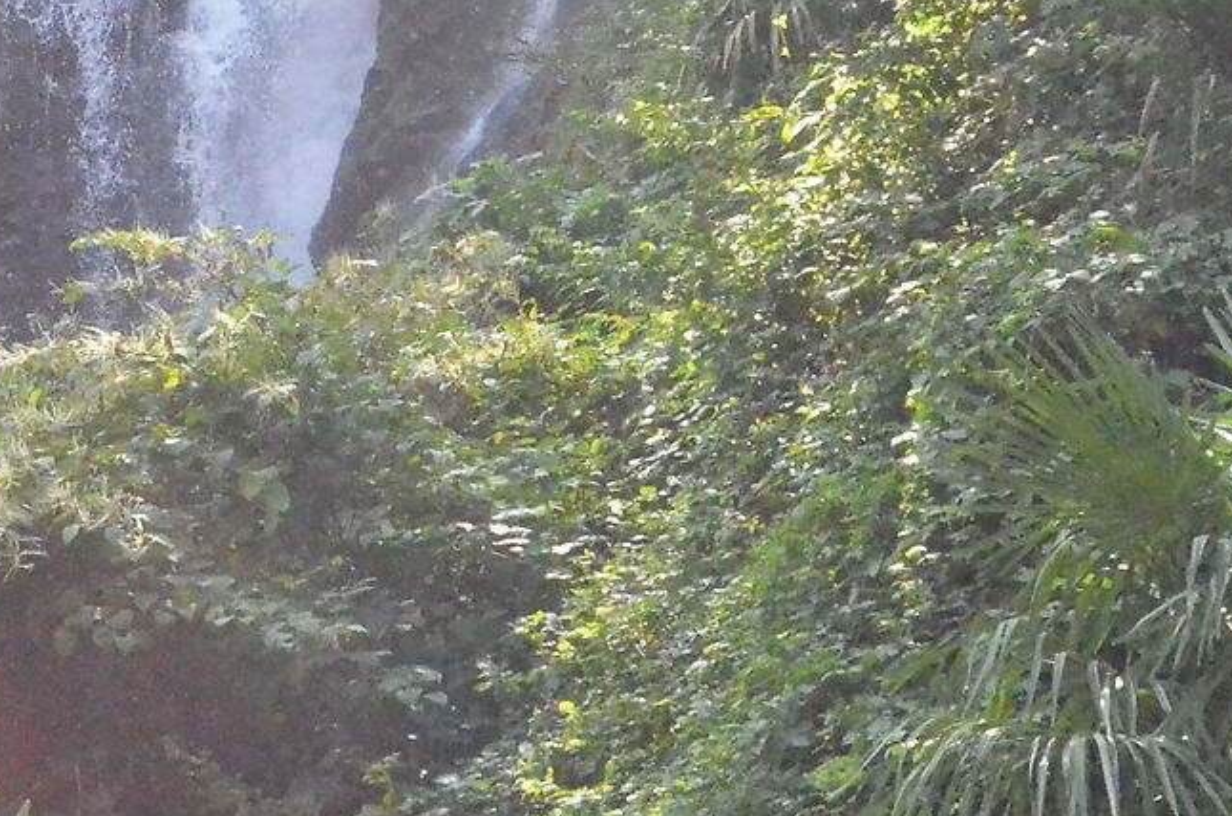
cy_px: -197
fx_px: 4576
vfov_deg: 10.0
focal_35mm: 134
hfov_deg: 15.1
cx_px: 34
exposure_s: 1/800
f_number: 13
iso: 6400
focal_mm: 24
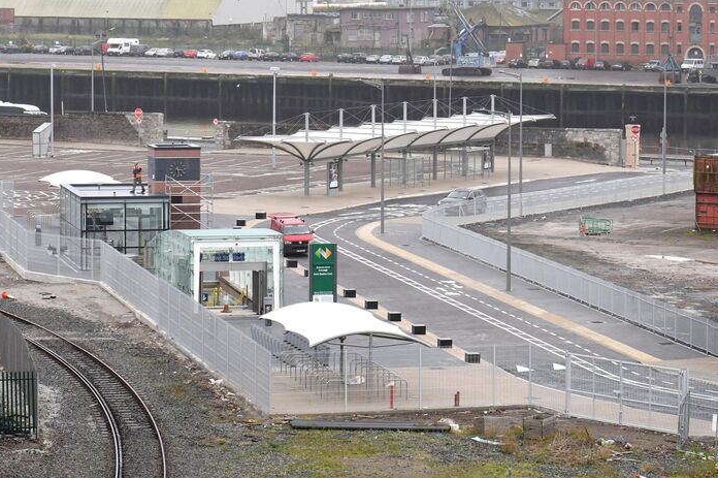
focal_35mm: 161
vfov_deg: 8.5
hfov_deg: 12.8
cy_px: 207
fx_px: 3209
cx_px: 357
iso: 1000
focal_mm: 70
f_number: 7.1
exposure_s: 1/200
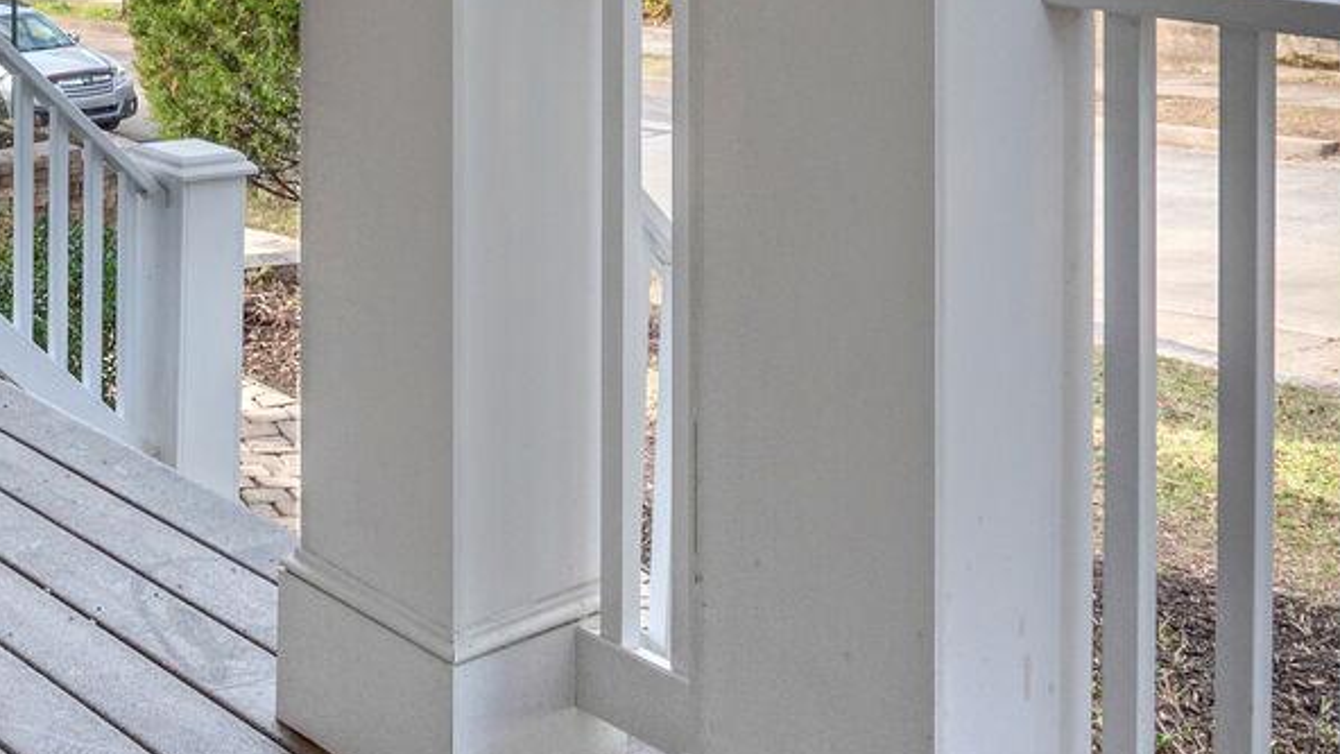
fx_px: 1848
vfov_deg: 20.4
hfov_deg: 35.5
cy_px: -317
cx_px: -38
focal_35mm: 52
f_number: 8
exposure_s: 1/320
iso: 200
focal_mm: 17
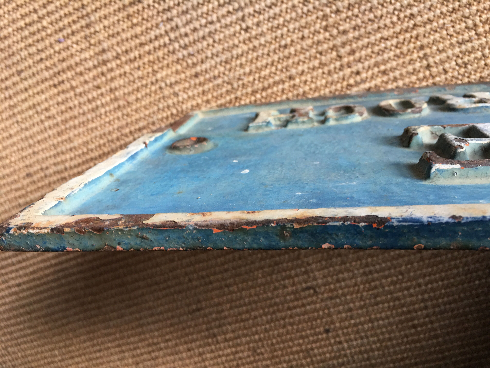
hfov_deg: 61.7
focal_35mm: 29
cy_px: 184
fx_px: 411
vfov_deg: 48.2
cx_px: 245
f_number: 2.2
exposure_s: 1/17
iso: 50
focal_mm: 4.15
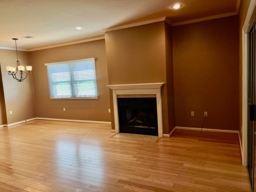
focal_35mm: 26
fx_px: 192
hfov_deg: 67.3
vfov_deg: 53.1
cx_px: 128
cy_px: 96
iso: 40
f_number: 1.5
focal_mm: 5.7
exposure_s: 1/120
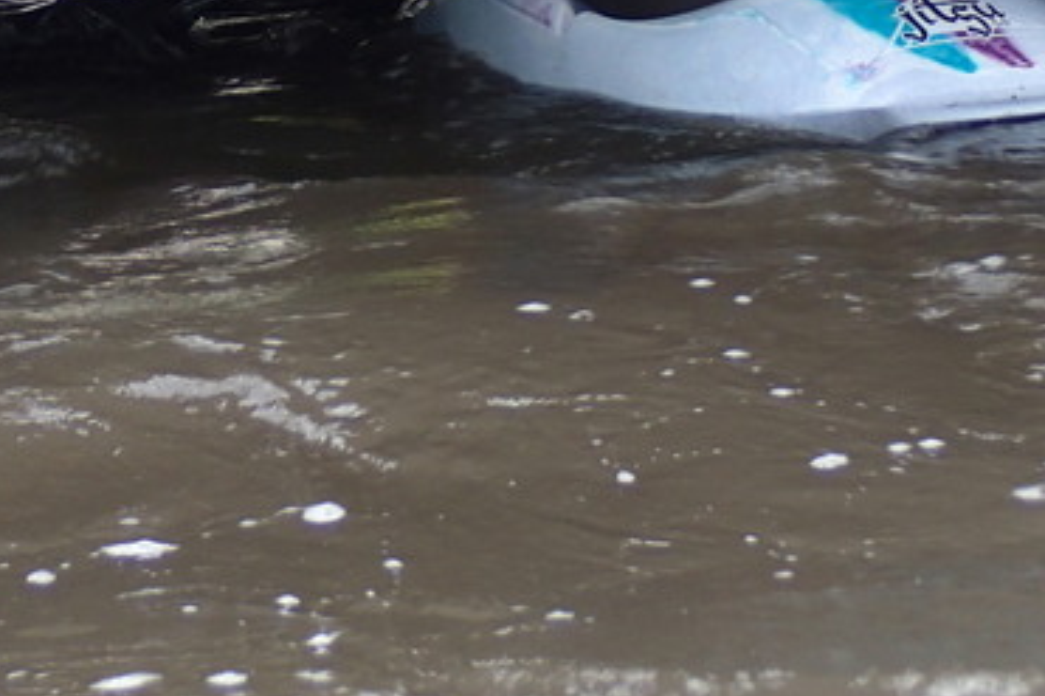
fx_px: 3453
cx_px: 417
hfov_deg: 17.2
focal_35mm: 119
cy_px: -141
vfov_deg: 11.3
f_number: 3.4
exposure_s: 1/50
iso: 250
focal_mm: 9.61
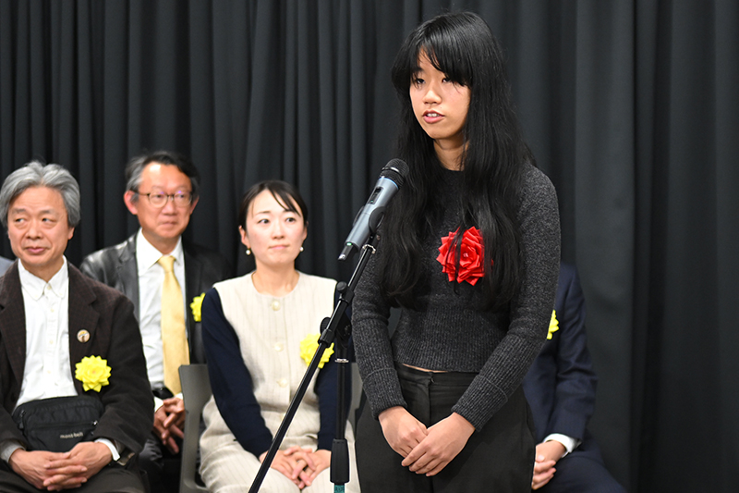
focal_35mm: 105
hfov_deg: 19.5
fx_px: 2155
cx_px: 370
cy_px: 246
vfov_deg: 13.0
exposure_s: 1/200
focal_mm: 70
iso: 1250
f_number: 2.8
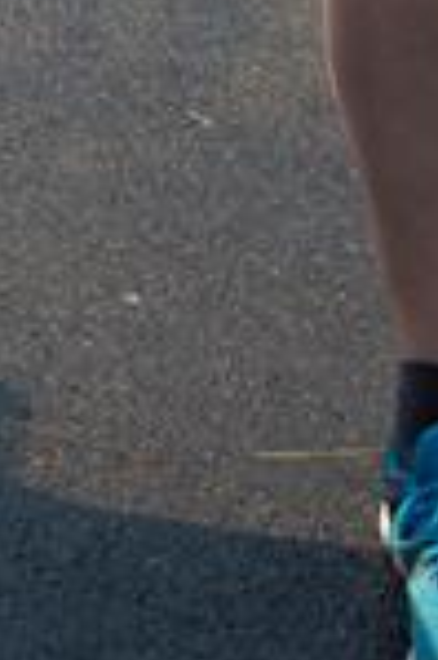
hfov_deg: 6.4
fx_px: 3878
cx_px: -259
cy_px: -558
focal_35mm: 212
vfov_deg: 9.2
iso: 200
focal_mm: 35
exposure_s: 1/250
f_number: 8
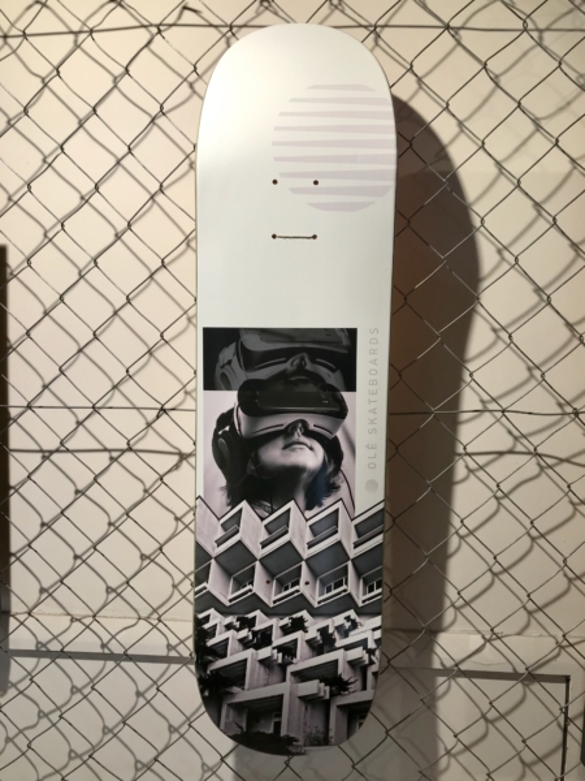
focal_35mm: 28
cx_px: 292
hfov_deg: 49.7
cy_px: 390
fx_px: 631
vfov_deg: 63.4
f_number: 1.8
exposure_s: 1/50
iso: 32
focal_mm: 3.99
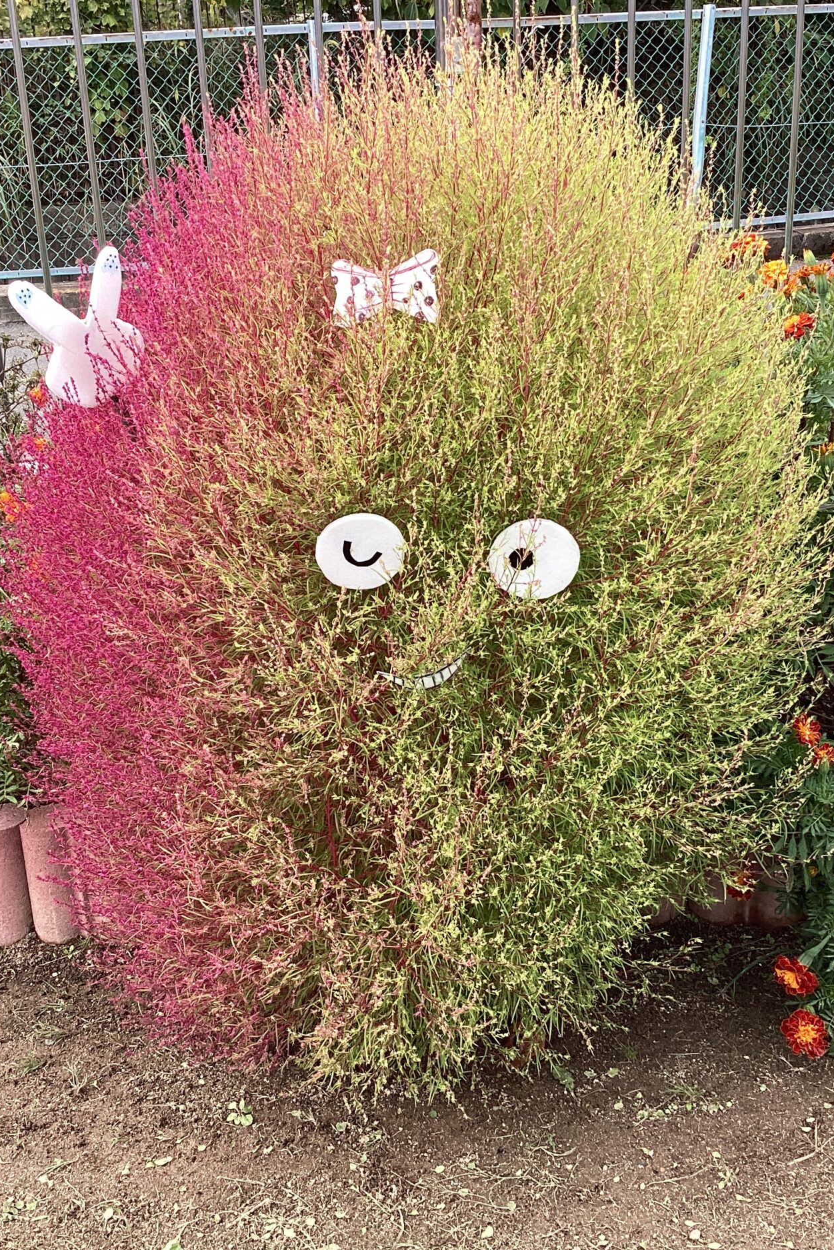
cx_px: 441
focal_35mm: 44
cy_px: 613
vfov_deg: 44.5
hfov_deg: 30.5
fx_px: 1529
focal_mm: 3.3
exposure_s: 1/280
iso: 25
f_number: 2.4
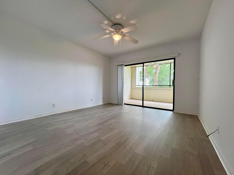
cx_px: 117
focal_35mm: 13
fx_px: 88
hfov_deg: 106.2
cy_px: 88
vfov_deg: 89.9
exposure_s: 1/120
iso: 160
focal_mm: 1.57
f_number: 1.8
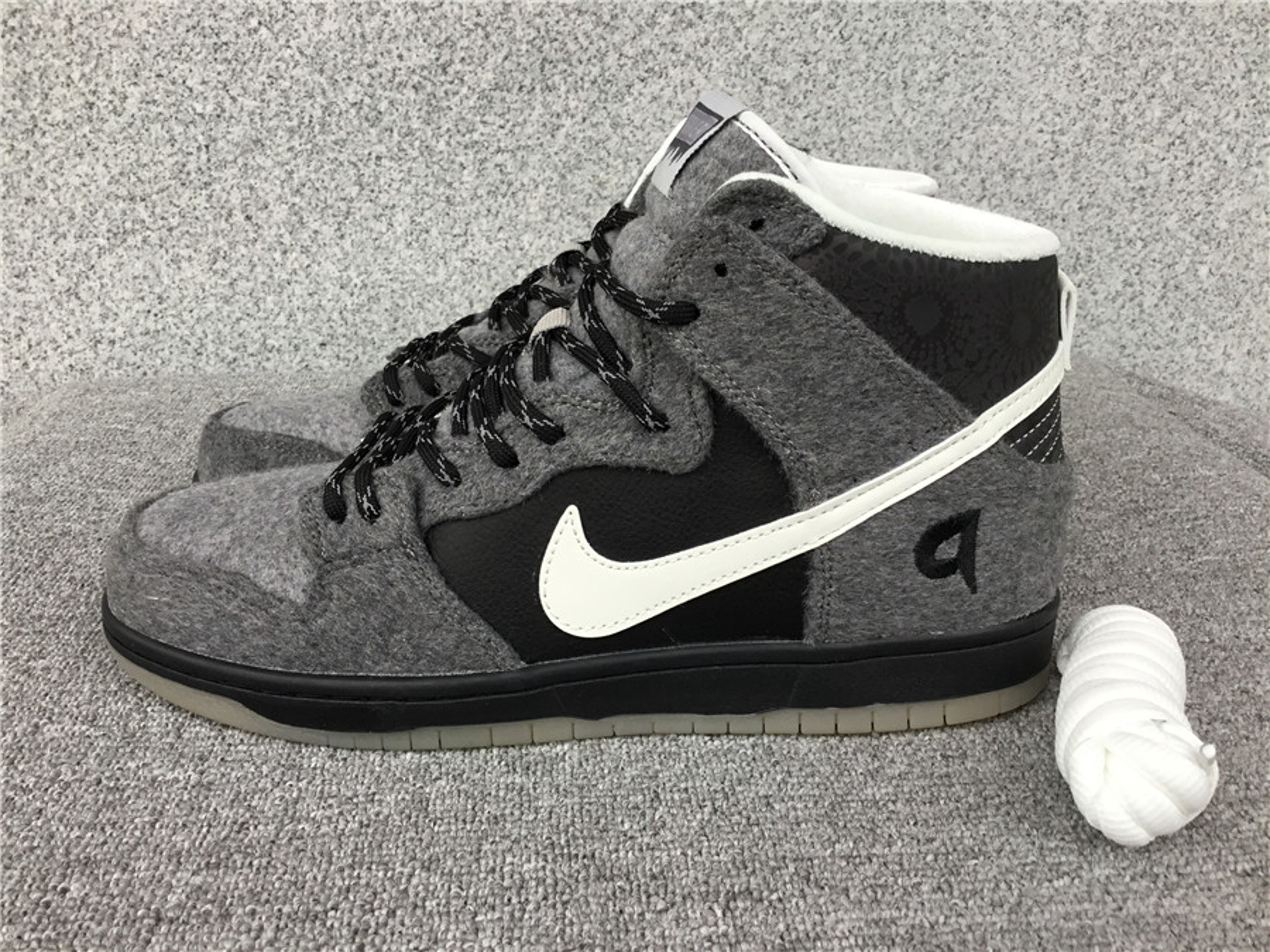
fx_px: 1137
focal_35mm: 31
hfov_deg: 58.4
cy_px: 476
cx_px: 635
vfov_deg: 45.4
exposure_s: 1/100
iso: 40
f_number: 2.4
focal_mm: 3.3
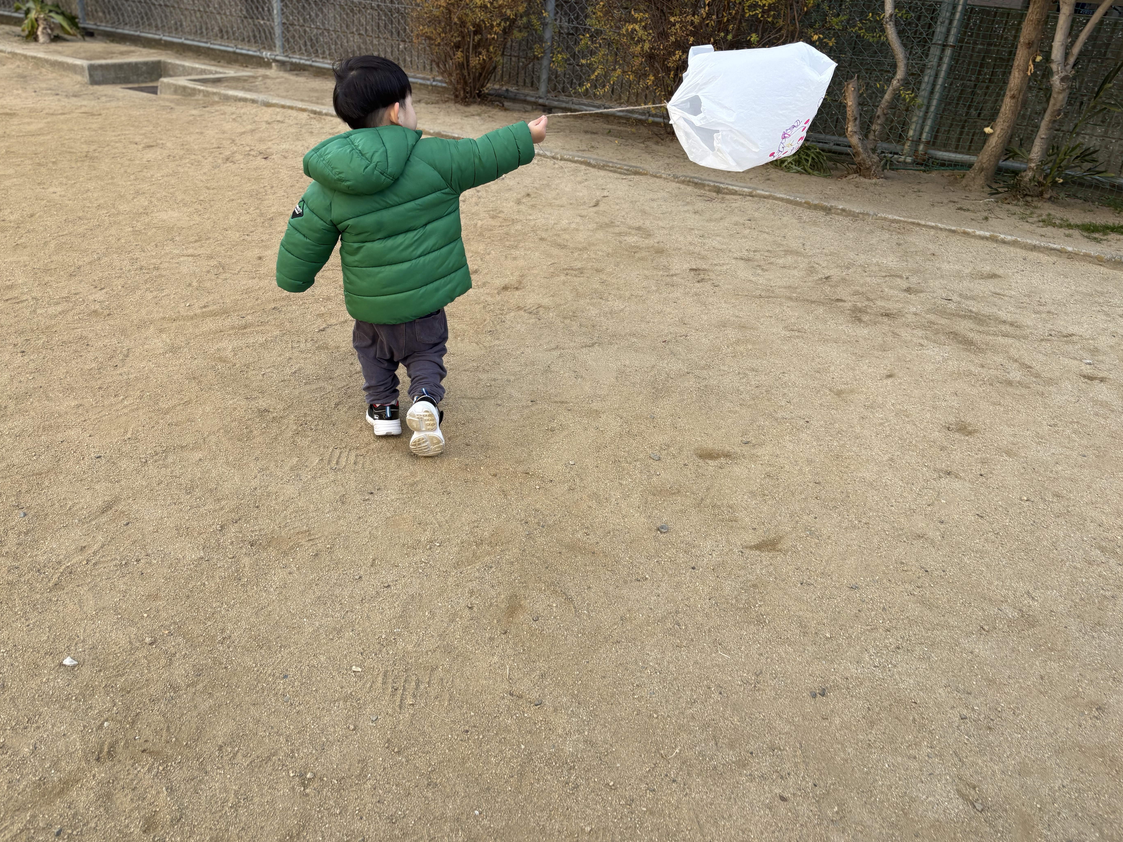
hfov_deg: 65.3
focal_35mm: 27
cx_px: 545
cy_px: 423
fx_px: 876
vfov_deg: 51.4
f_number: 1.6
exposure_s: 1/535
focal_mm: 5.96
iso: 50
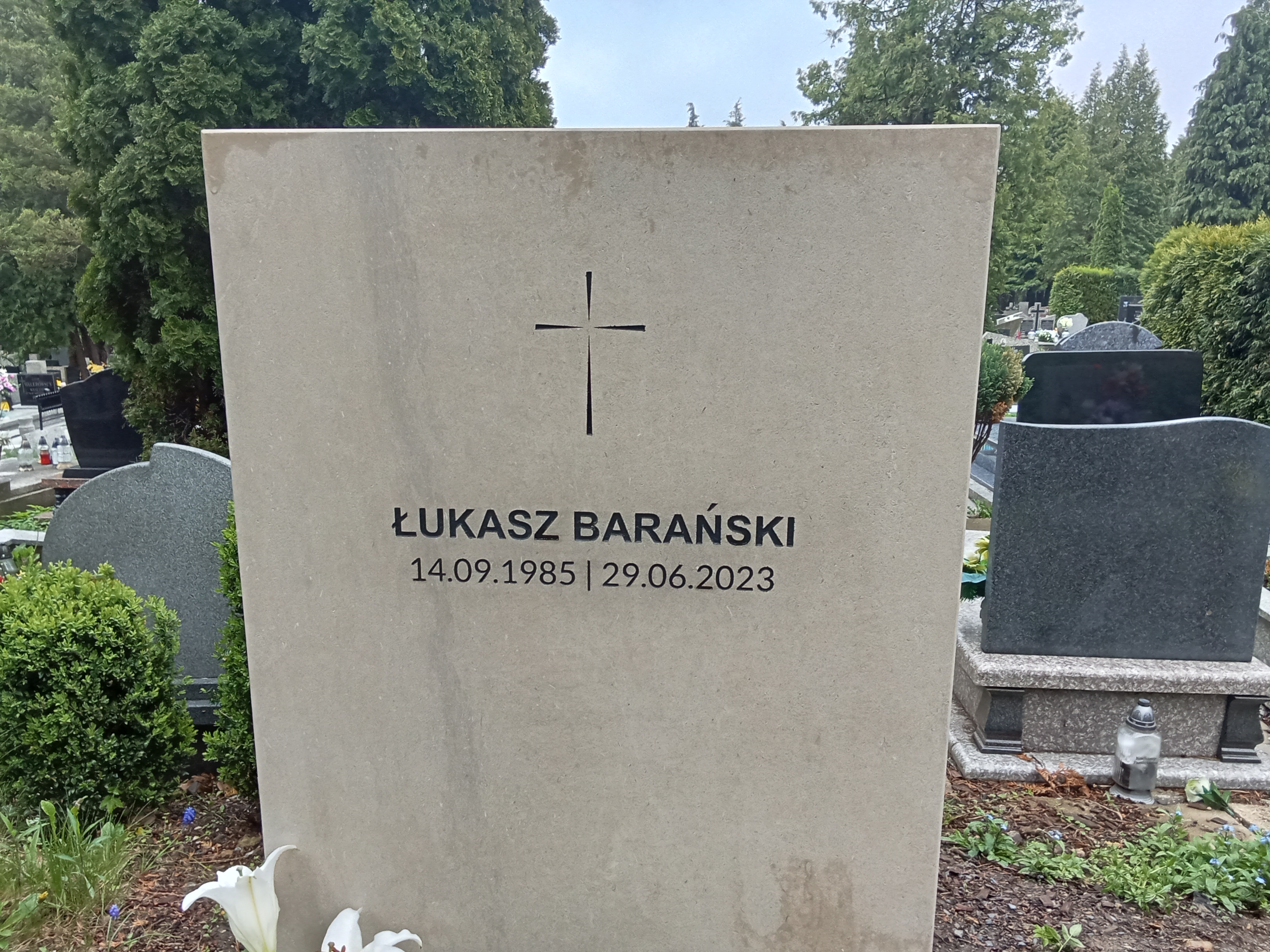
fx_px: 991
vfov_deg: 51.4
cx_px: 635
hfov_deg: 65.3
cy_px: 476
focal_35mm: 27
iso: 100
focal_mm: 2.79
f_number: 2
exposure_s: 1/235
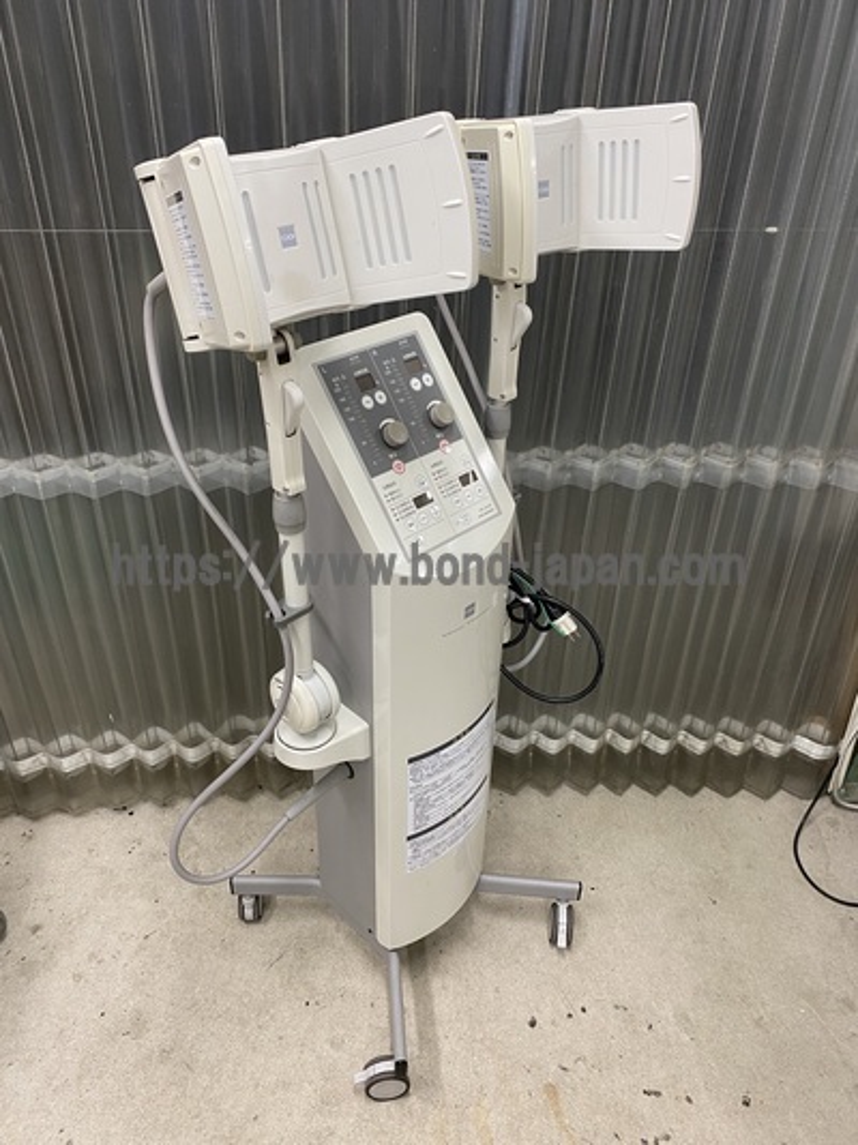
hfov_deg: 53.0
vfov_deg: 67.3
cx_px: 429
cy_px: 572
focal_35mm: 26
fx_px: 860
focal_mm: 4.25
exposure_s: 1/60
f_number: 1.8
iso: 80
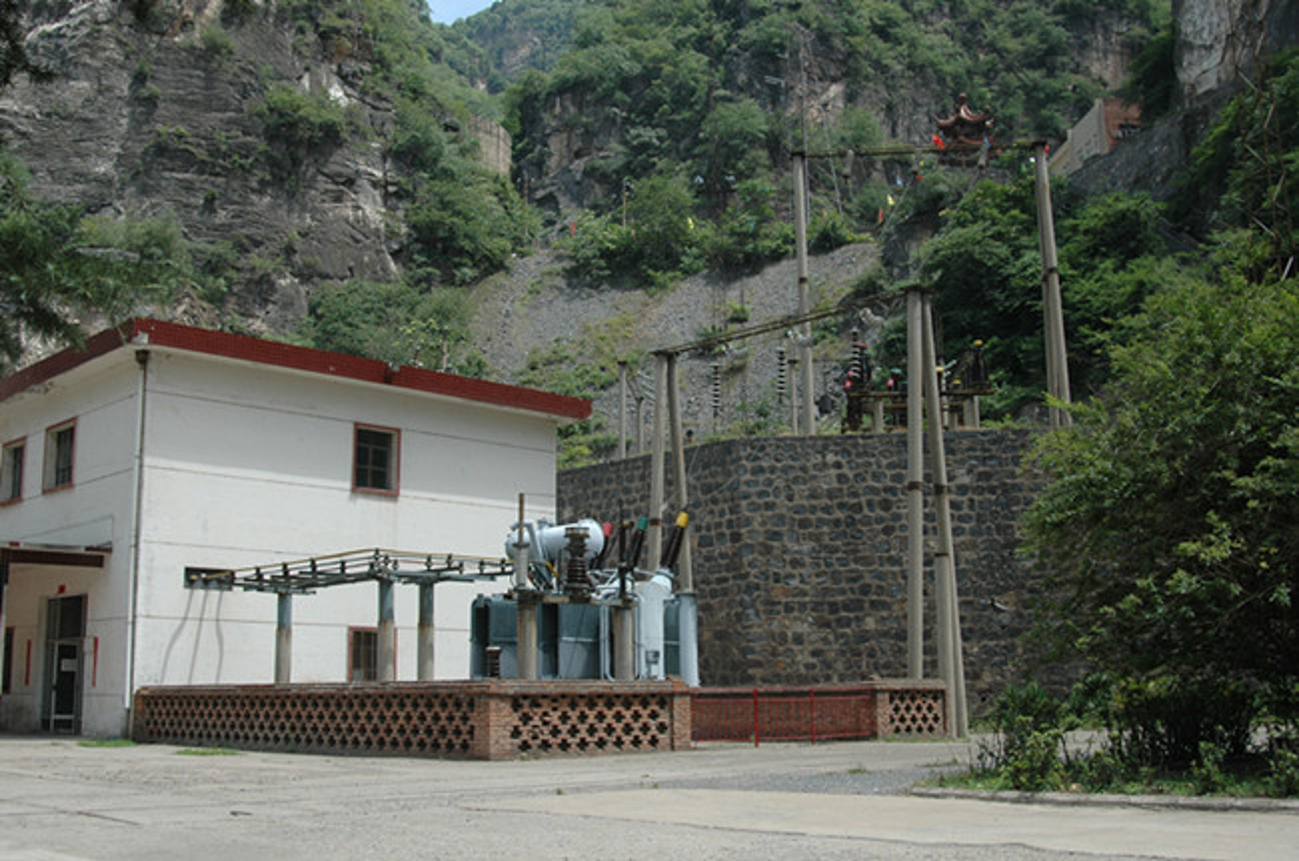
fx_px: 1297
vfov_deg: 36.7
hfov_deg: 53.2
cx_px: 650
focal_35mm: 36
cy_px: 430
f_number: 8
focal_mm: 24
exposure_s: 1/250
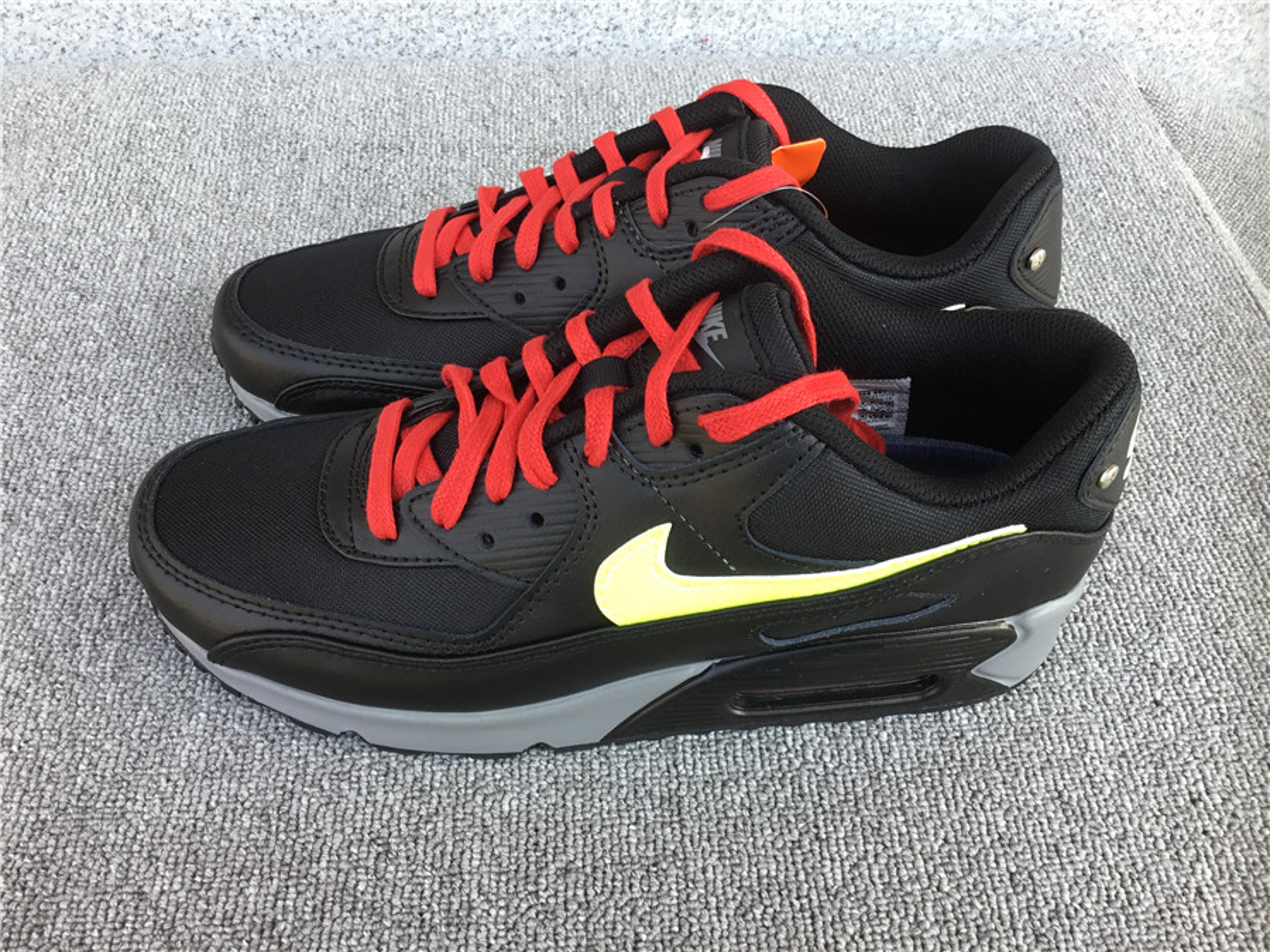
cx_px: 635
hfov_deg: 58.4
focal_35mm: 31
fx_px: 1137
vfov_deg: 45.4
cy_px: 476
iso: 32
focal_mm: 3.3
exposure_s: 1/100
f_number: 2.4
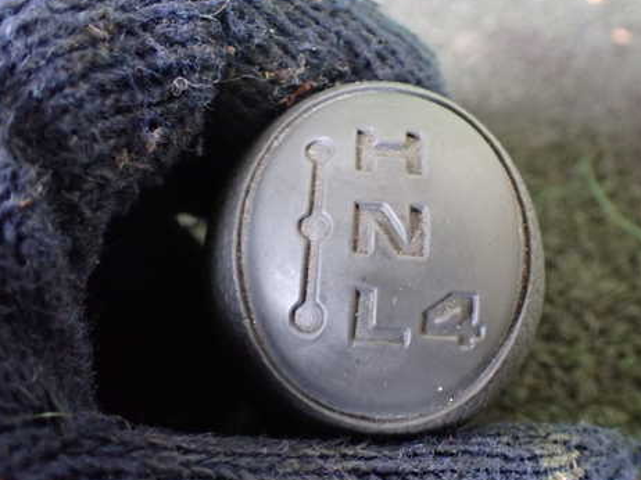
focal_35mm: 39
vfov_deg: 36.7
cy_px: 214
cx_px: 383
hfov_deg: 47.6
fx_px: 722
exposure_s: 1/40
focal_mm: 5.4
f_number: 2.3
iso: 800
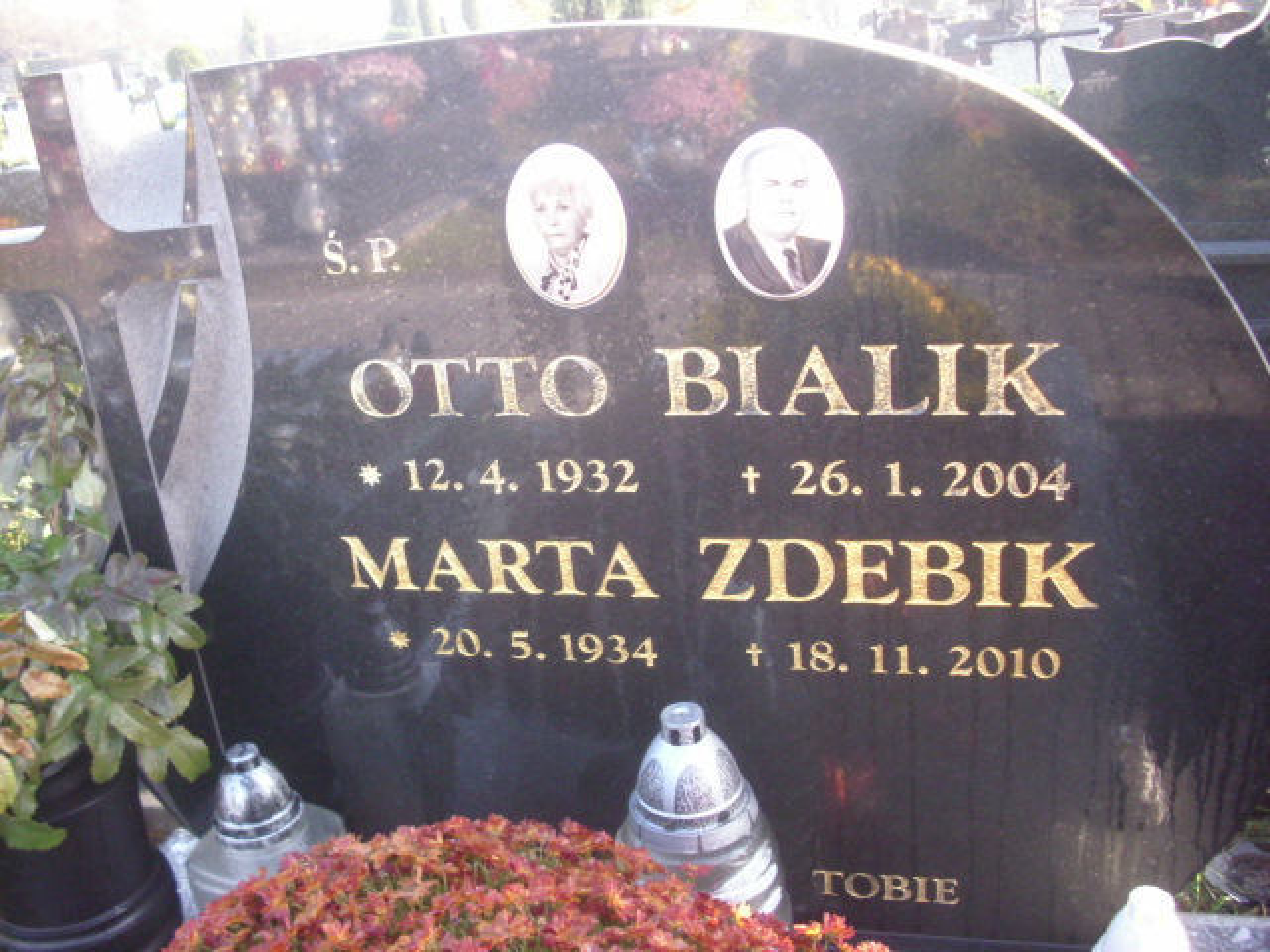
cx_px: 635
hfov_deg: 50.1
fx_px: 1357
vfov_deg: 38.7
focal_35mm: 37
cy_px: 476
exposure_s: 1/60
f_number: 2.8
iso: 400
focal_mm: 6.2
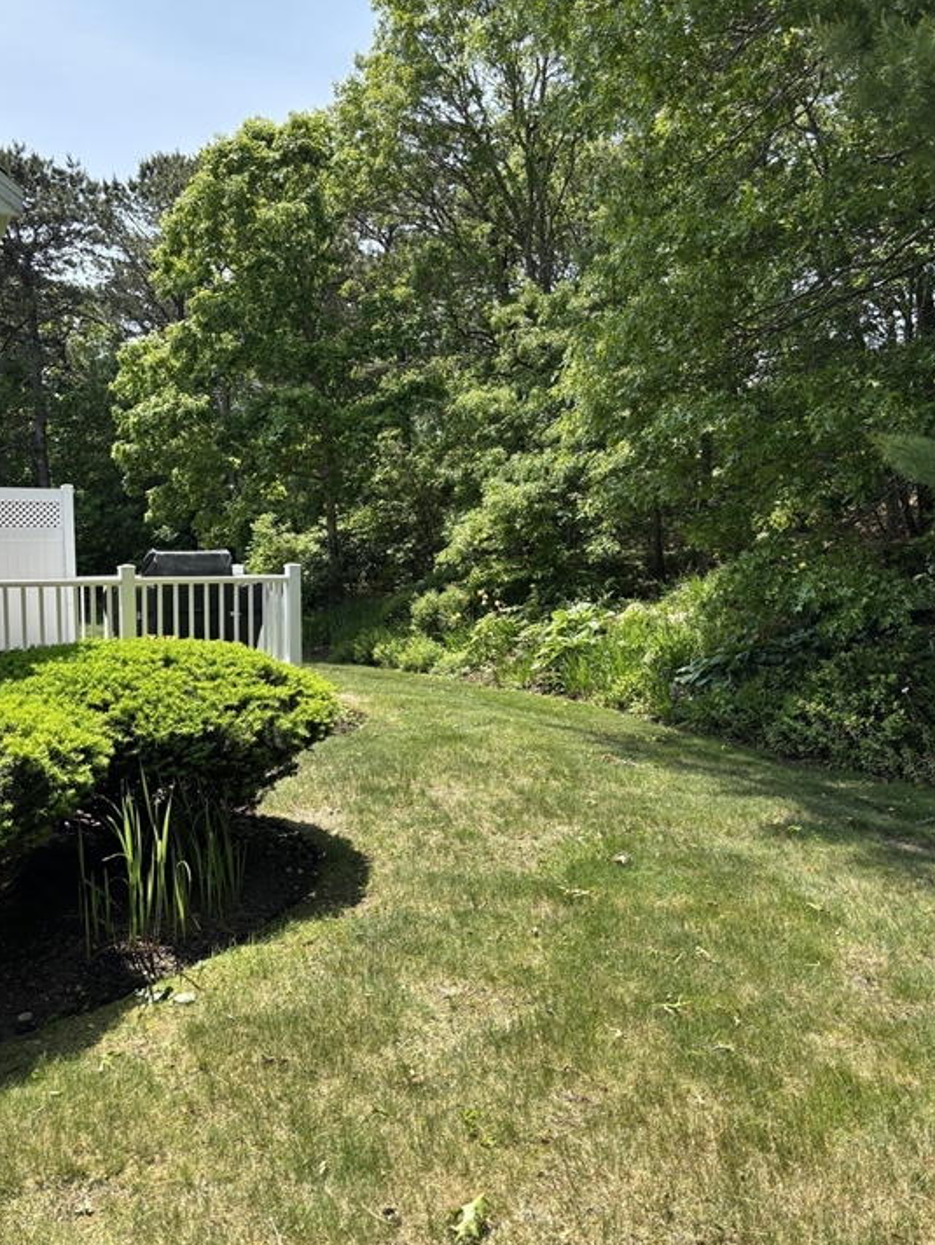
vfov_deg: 63.4
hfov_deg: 49.7
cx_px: 440
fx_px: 1008
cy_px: 597
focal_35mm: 28
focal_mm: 5.96
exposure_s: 1/1047
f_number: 1.6
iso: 50
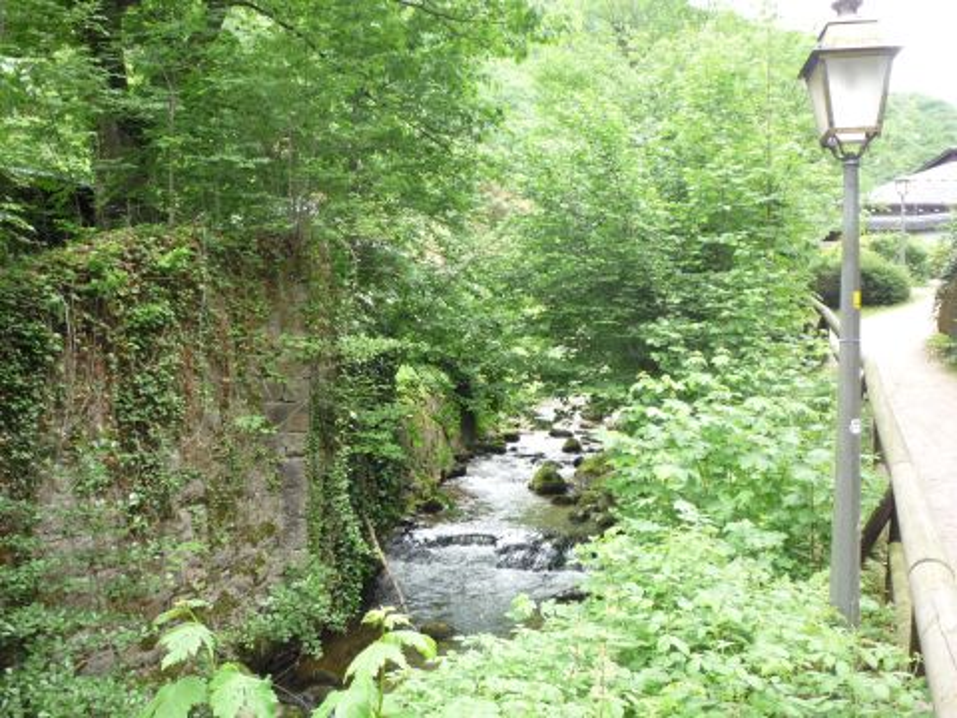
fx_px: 885
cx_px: 478
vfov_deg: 44.2
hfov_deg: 56.8
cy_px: 359
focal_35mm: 32
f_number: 3.3
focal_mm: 5.2
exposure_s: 1/60
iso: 100
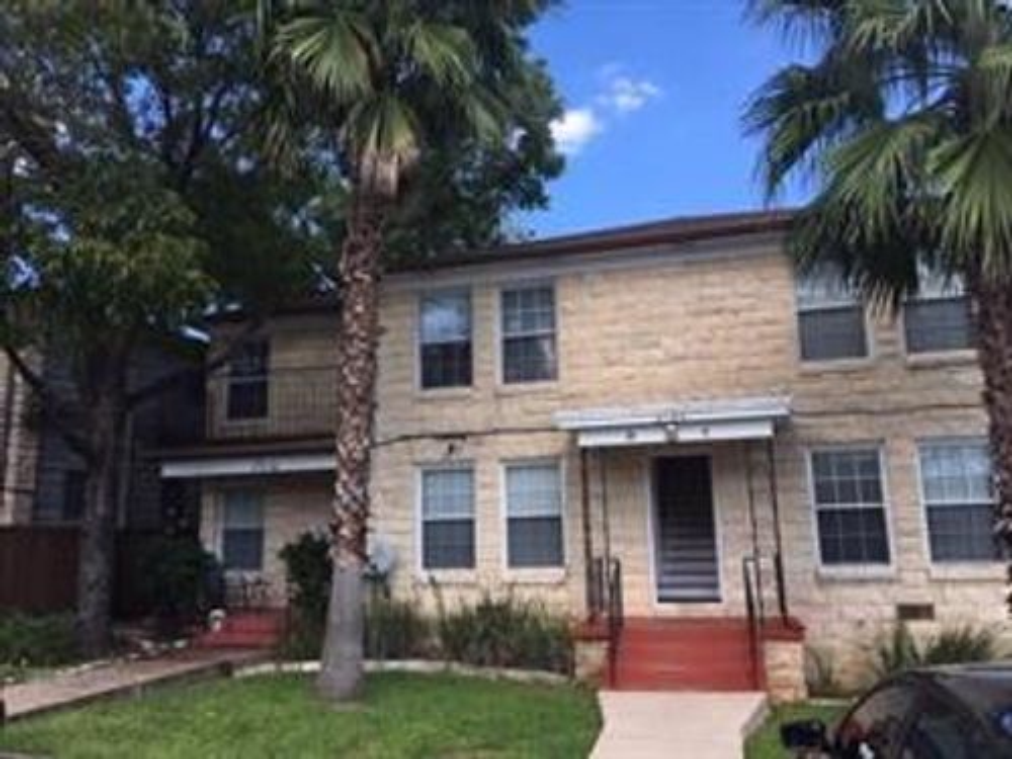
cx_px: 506
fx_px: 848
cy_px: 380
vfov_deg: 48.2
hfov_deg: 61.7
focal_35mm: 29
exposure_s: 1/646
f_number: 2.2
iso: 25
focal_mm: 4.15
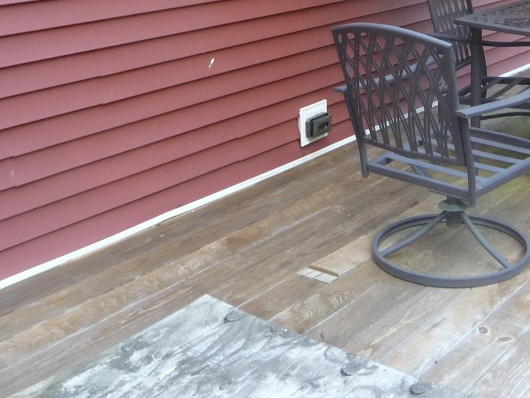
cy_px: 14
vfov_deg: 23.9
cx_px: 466
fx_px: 903
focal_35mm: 59
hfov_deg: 31.3
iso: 160
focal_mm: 4.7
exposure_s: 1/30
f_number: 3.3
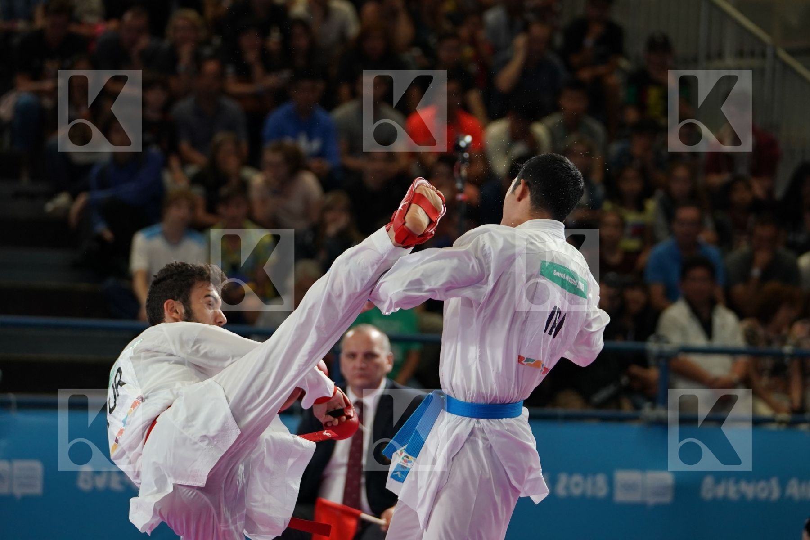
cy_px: 270
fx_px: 4590
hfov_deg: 10.1
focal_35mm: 204
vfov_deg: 6.7
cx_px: 405
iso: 1000
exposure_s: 1/1000
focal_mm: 136
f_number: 2.8
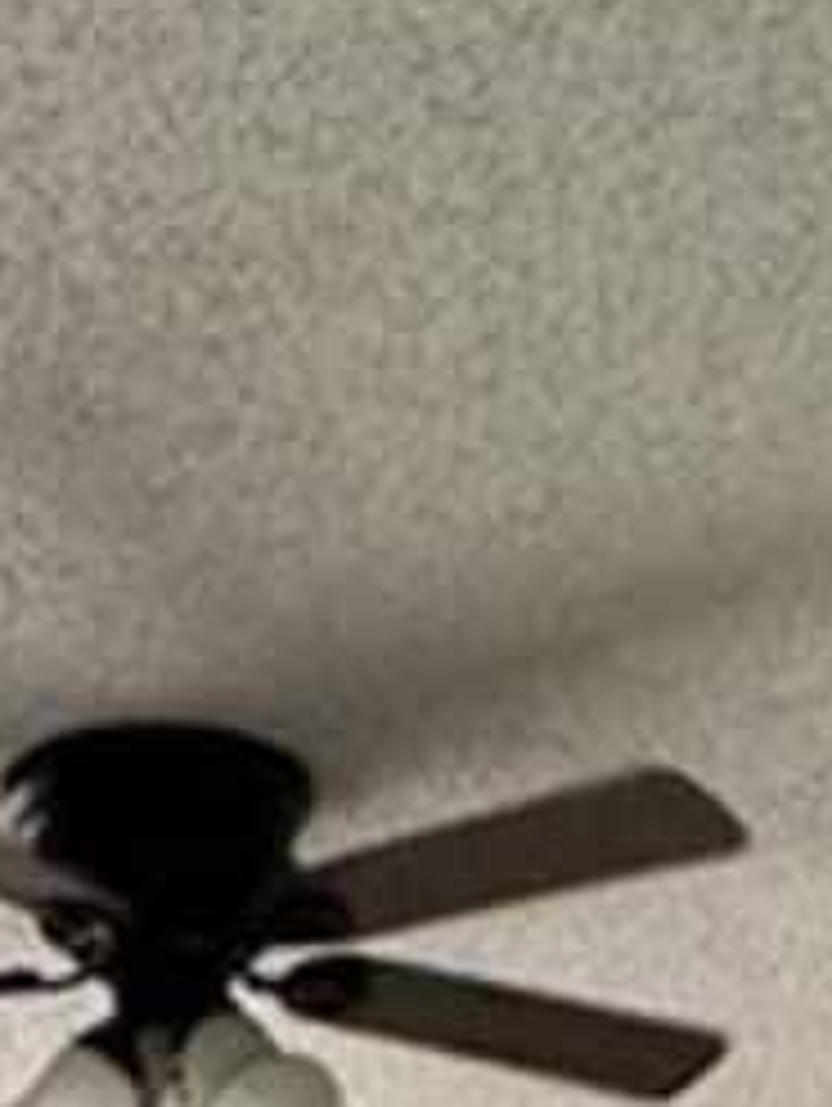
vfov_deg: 14.9
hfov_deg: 15.3
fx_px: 3103
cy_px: 2444
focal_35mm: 97
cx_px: 490
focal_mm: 2.22
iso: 200
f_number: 2.2
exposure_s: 1/99
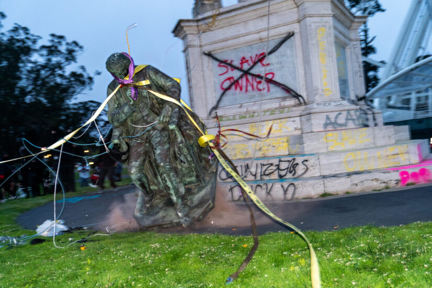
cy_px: 144
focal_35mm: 34
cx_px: 216
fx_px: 408
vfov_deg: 38.9
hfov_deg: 55.8
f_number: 2.8
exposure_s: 1/125
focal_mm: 34
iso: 4000
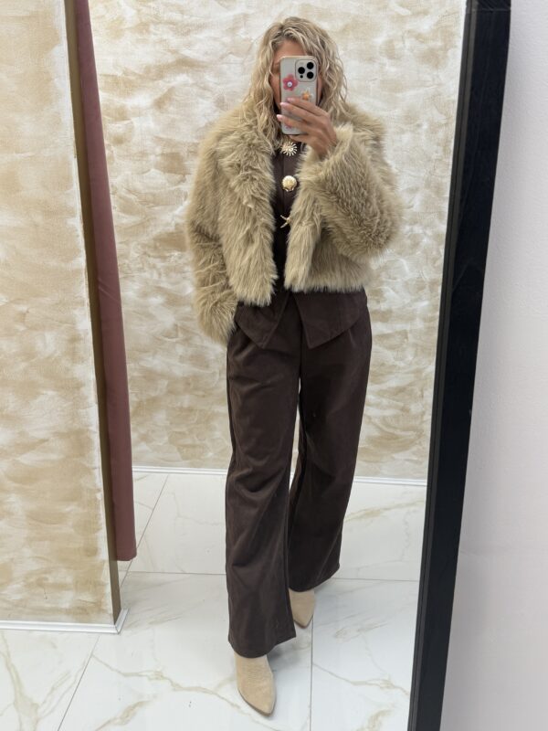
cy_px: 366
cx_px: 274
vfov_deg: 71.6
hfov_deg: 56.8
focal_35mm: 24
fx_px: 507
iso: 50
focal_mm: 6.76
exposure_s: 1/100
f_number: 1.78
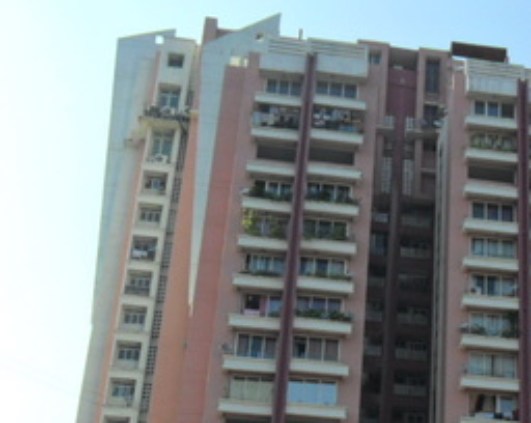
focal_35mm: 66
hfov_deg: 28.2
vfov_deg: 22.5
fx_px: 1036
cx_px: 415
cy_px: 390
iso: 100
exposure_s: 1/1000
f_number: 3.5
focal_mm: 4.9
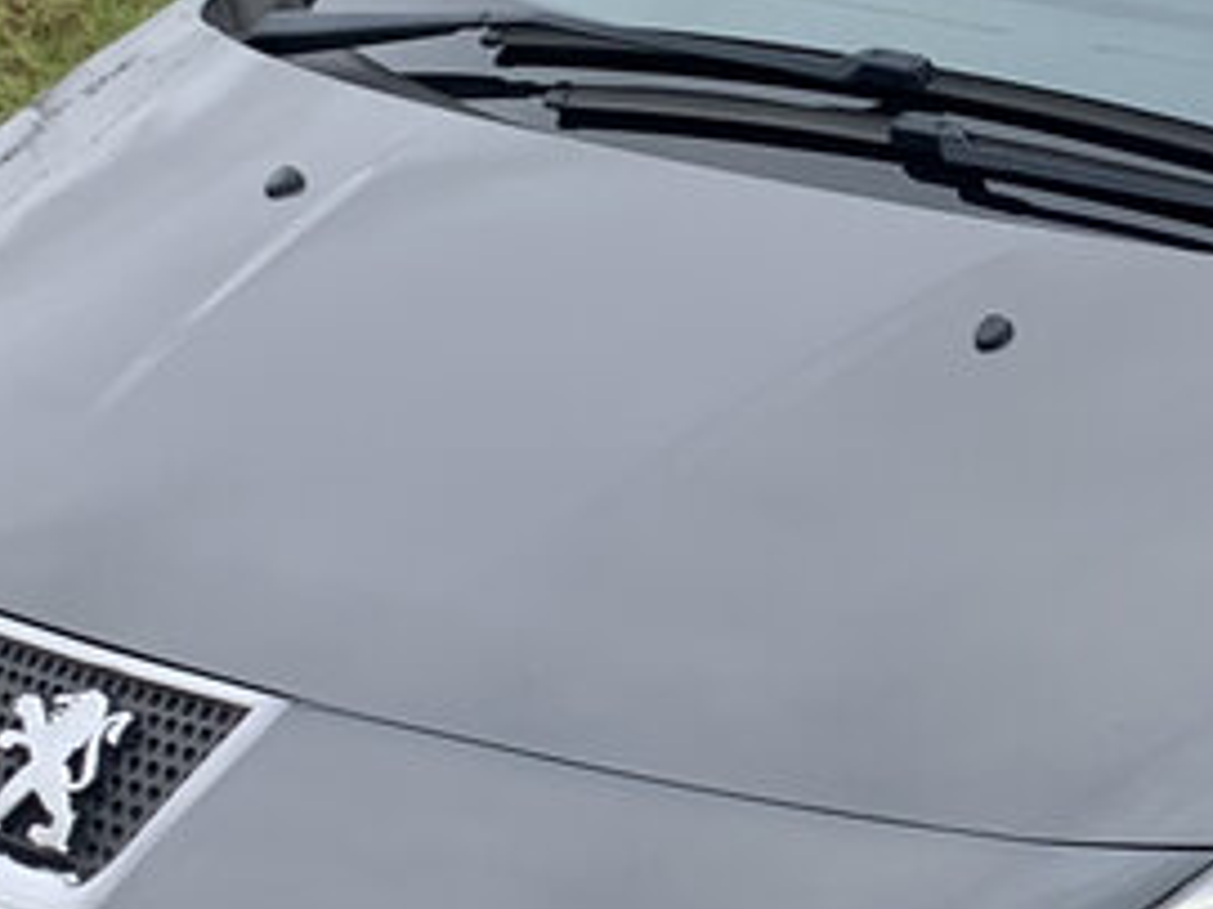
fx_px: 4308
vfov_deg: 12.0
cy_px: 484
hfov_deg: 15.6
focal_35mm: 123
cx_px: 1303
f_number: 1.8
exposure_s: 1/1282
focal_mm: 4.25
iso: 25
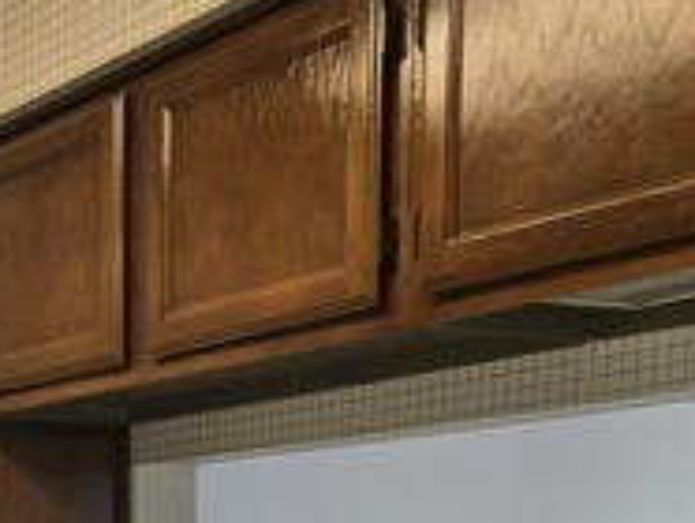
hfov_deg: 23.9
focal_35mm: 79
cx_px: 45
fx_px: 1588
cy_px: 829
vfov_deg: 16.7
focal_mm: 5.4
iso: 100
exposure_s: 1/40
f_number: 1.8
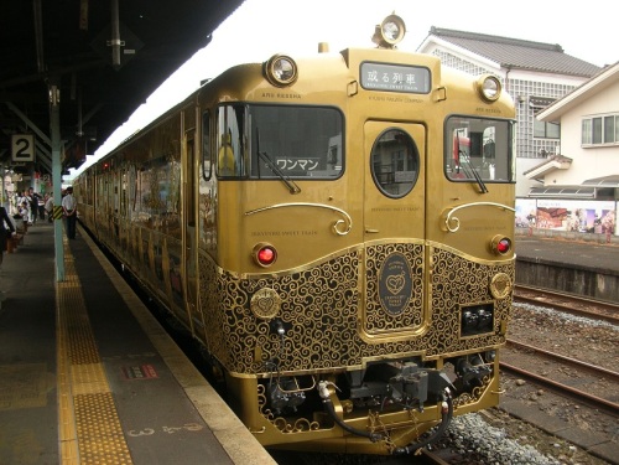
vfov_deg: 40.7
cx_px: 310
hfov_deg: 52.6
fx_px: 626
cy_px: 232
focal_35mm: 35
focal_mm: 5.8
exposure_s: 1/140
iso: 50
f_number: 2.8
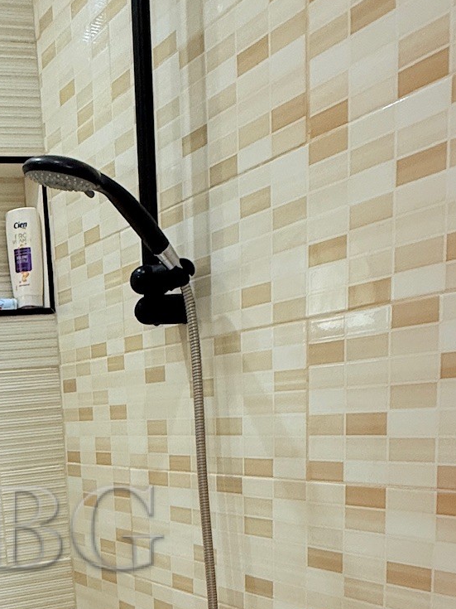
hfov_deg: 33.1
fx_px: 685
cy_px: 539
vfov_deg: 44.0
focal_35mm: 39
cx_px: -22
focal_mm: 2.22
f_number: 2.2
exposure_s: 1/100
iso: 200
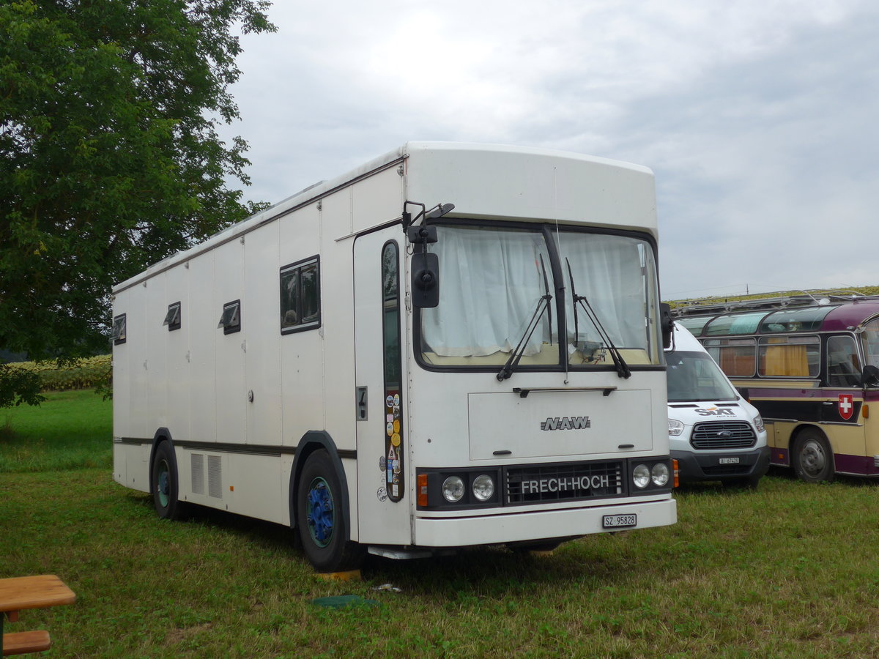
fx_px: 1117
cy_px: 330
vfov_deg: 32.9
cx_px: 440
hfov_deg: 42.9
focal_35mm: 44
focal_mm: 9
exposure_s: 1/800
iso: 80
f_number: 2.8
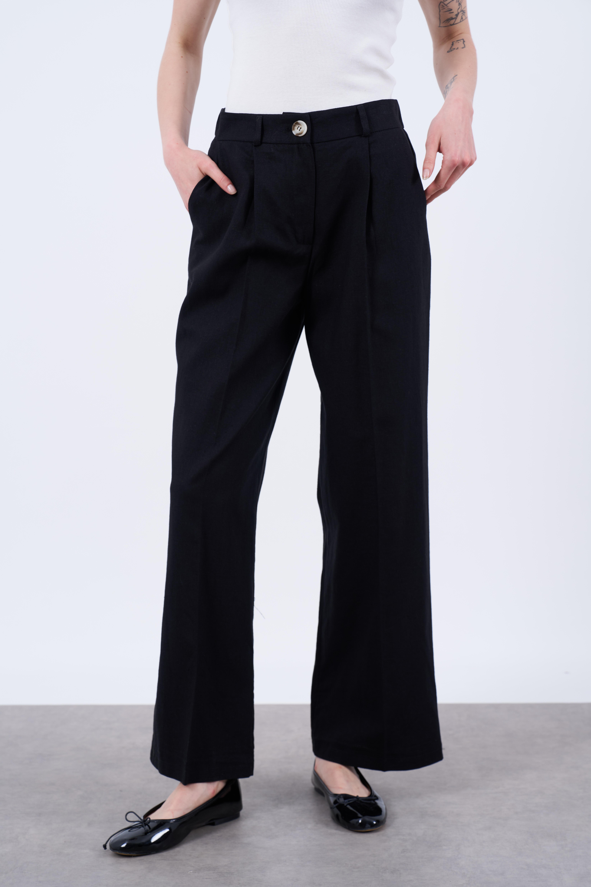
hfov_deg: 19.5
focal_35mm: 70
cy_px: 444
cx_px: 296
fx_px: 1724
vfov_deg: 28.8
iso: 100
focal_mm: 70
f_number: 6.3
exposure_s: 1/160
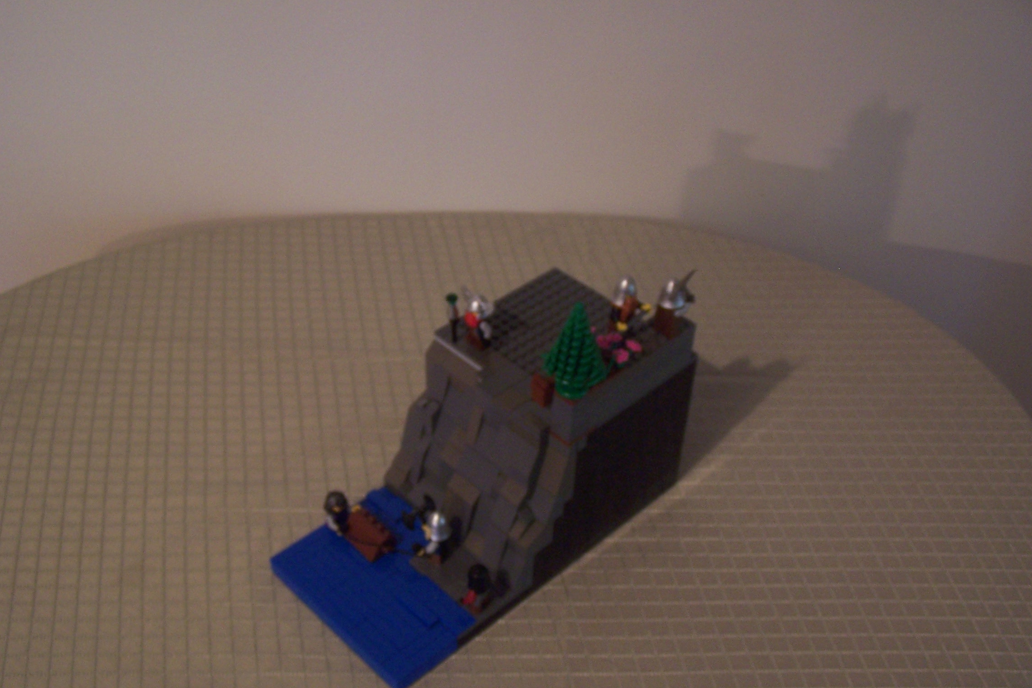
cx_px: 513
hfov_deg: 48.5
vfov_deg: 33.4
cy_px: 382
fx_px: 1147
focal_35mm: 40
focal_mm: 6.3
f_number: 2.8
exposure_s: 1/8
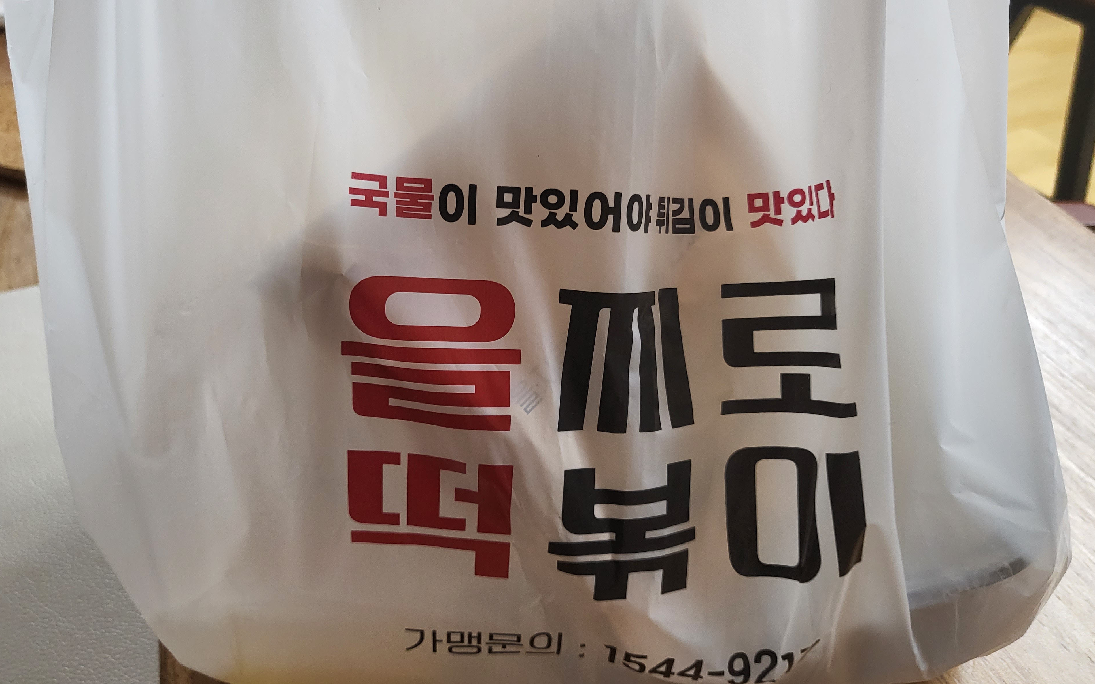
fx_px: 865
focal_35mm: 29
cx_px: 532
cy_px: 298
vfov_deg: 43.1
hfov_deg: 64.6
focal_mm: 4.25
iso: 250
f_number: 1.8
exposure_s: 1/120
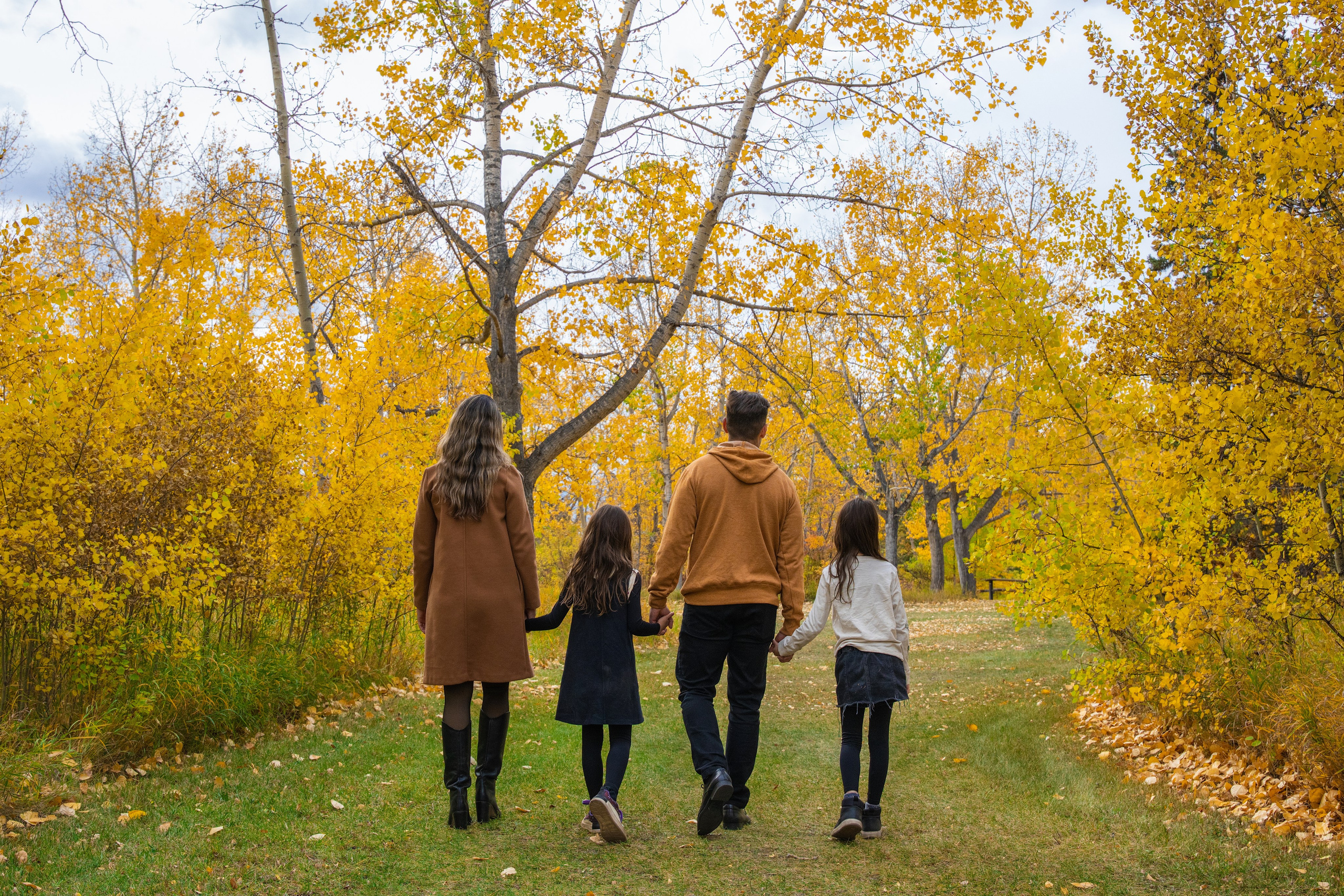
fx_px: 1157
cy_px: 448
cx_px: 672
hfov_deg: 60.3
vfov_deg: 42.3
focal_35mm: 31
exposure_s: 1/640
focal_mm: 31
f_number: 5.6
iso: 320
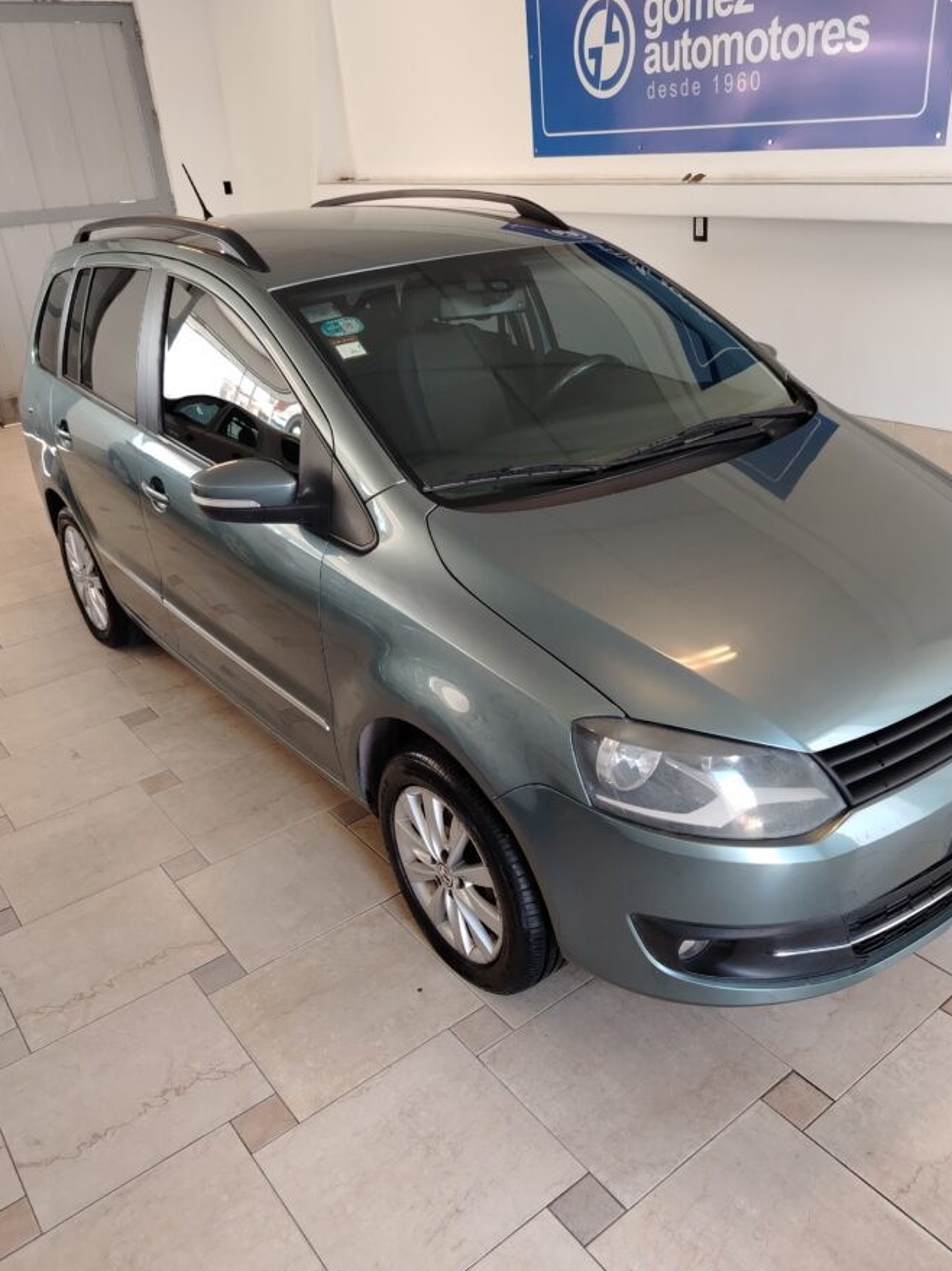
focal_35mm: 28
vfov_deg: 63.4
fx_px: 1027
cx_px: 538
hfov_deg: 49.6
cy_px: 654
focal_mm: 5.25
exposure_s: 1/50
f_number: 1.75
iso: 447
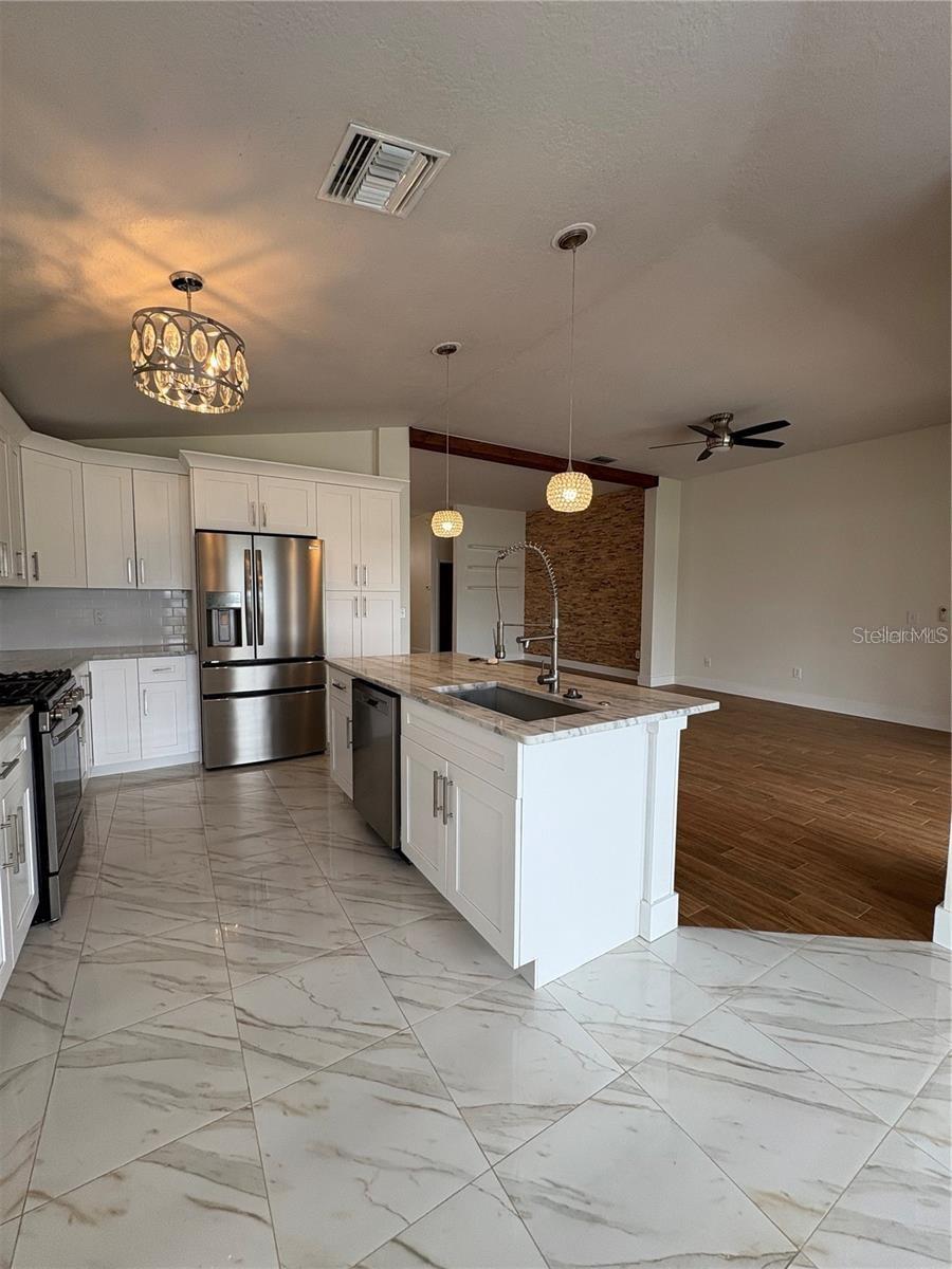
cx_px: 476
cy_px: 634
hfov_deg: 85.7
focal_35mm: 14
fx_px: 513
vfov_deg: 102.1
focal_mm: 2.22
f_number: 2.2
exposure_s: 1/120
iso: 100
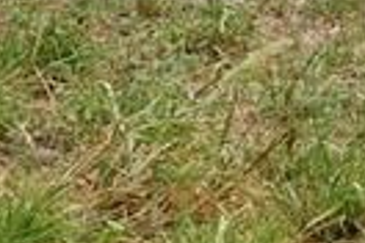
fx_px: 3386
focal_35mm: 334
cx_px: 1305
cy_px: -550
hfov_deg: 5.6
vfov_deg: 4.0
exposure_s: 1/320
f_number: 4
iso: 100
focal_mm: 15.73
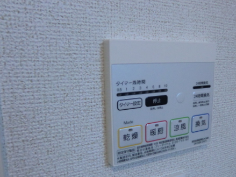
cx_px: 153
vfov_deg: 40.5
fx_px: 239
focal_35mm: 35
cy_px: 105
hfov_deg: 51.9
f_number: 3.2
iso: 320
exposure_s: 1/60
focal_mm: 4.3
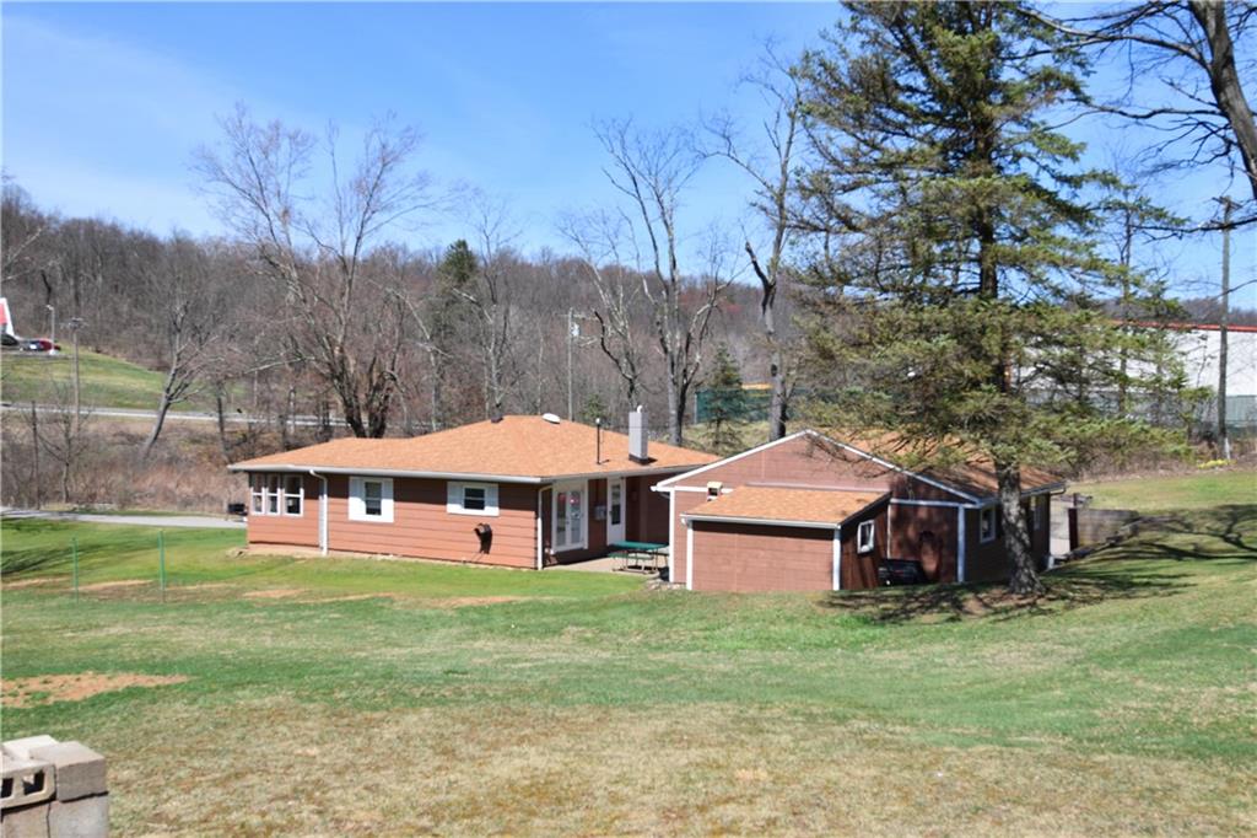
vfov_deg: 36.8
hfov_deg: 53.1
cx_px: 628
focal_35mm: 36
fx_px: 1257
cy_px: 419
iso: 200
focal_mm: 24
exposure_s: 1/320
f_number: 9
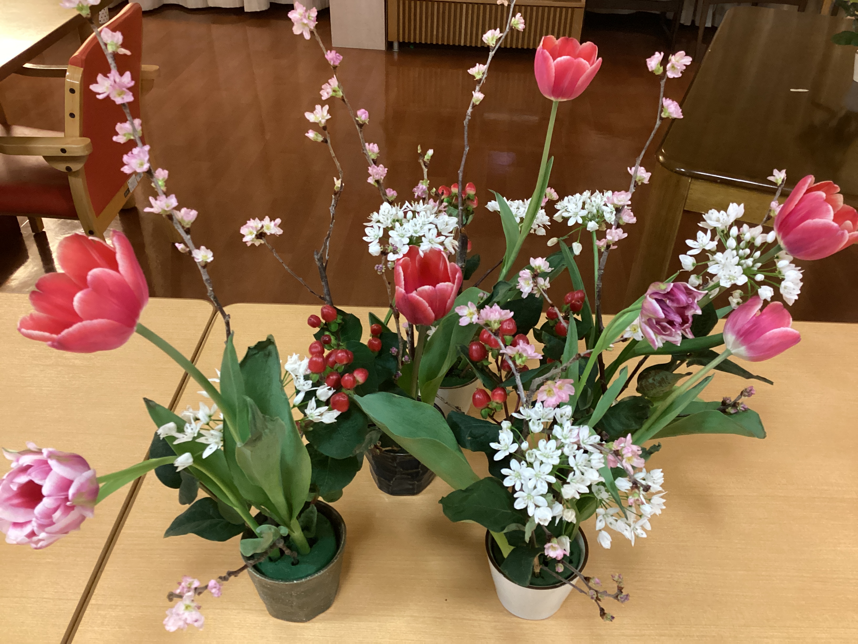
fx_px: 768
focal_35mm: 31
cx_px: 429
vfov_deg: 45.4
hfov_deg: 58.4
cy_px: 322
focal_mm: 3.3
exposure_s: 1/25
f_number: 2.4
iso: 400
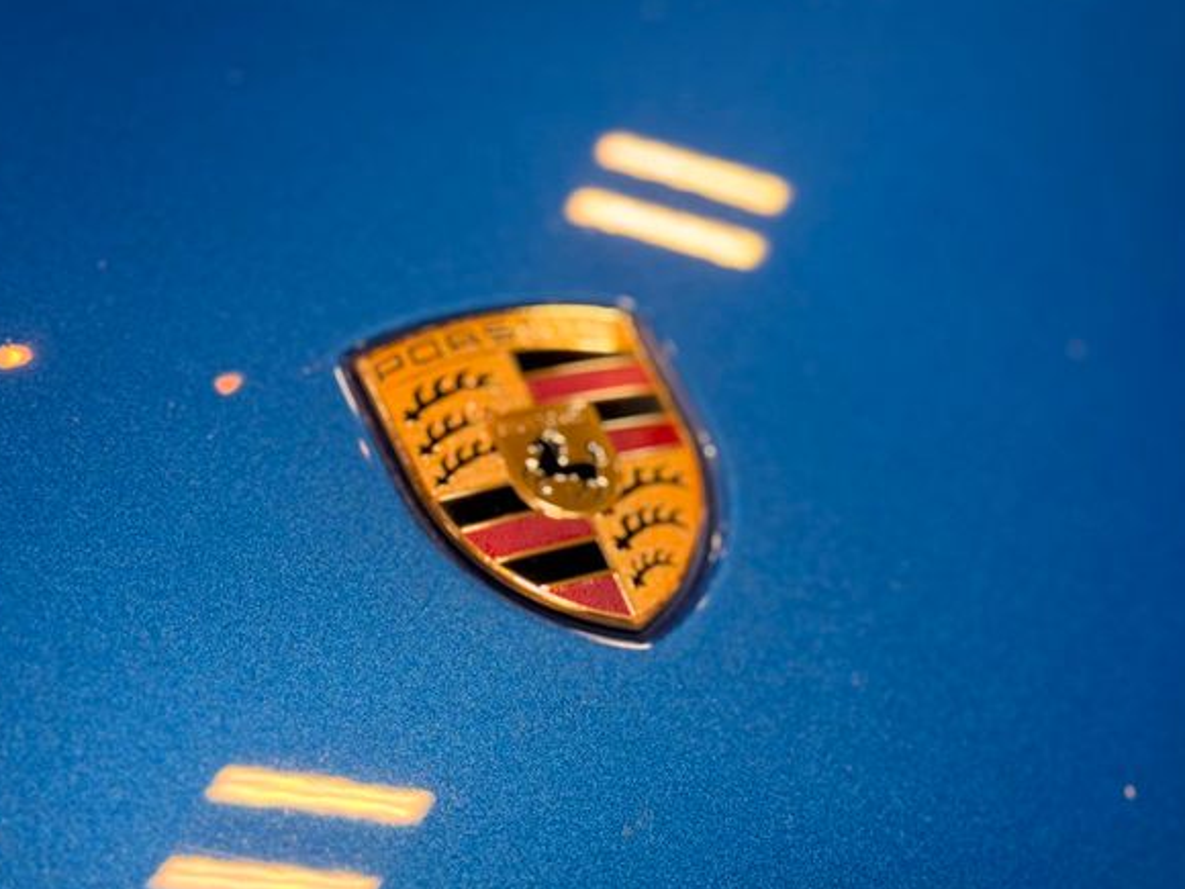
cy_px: 437
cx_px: 623
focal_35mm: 53
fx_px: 1814
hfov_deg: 36.2
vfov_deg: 27.5
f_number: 1.78
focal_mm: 6.76
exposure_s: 1/268
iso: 80
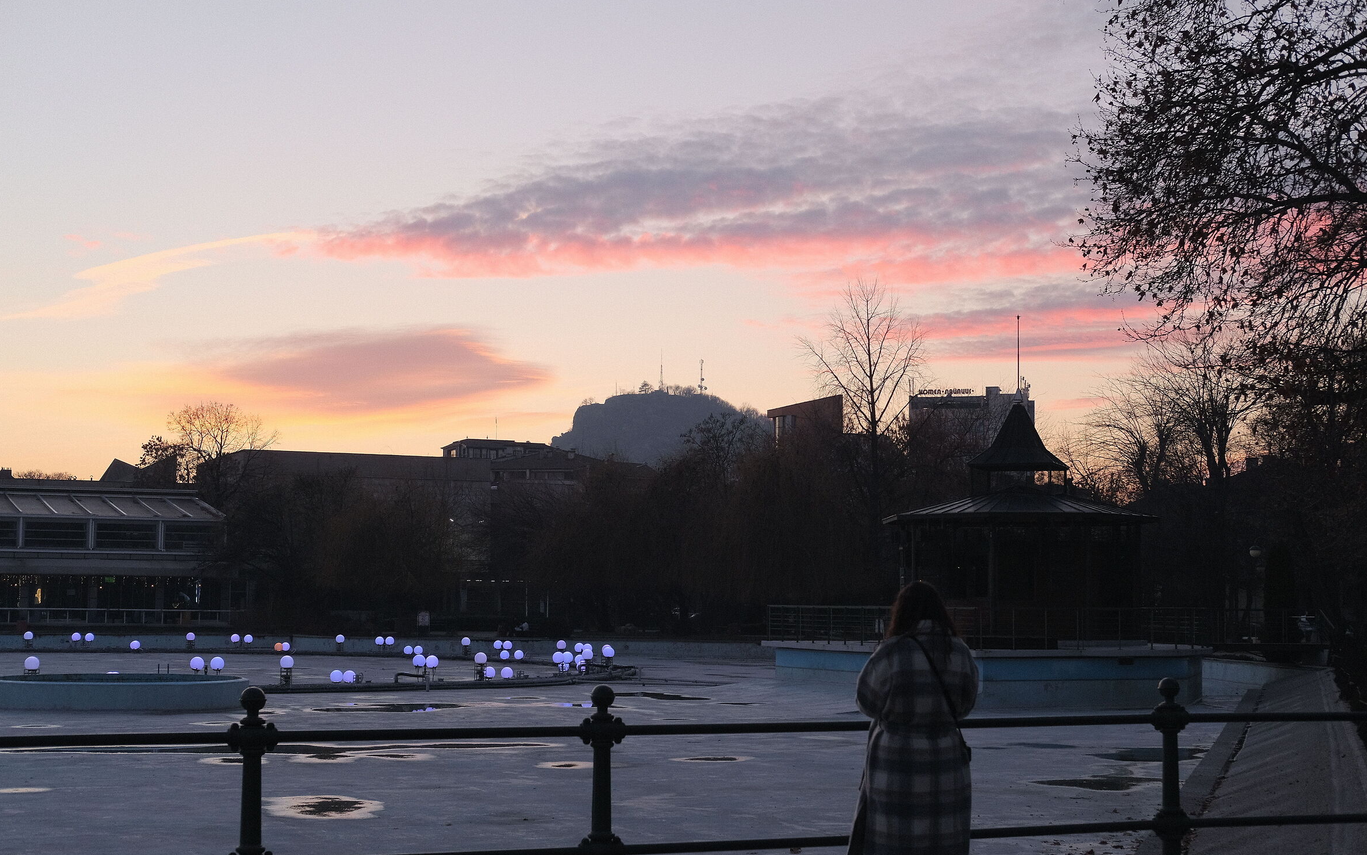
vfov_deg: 23.5
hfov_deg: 36.9
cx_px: 694
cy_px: 453
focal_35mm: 55
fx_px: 2049
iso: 800
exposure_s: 1/160
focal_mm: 35
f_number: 5.6
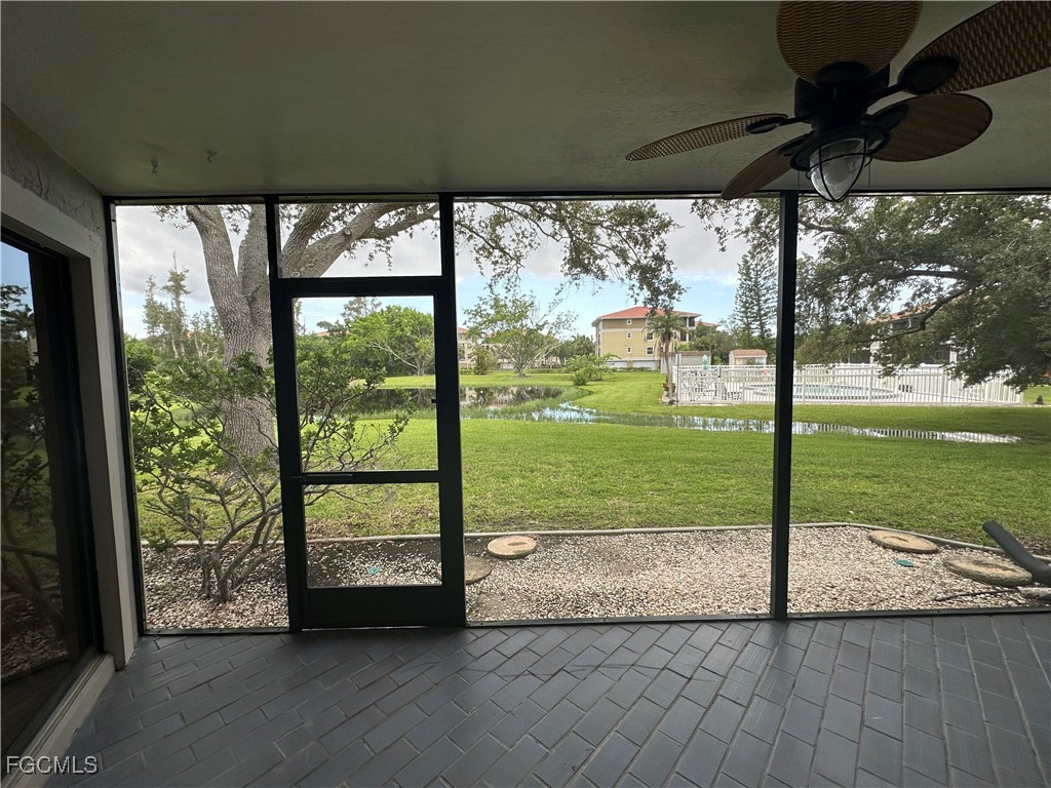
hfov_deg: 102.1
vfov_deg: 85.7
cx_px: 526
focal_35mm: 14
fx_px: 425
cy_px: 394
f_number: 2.2
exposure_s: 1/243
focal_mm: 2.22
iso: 40
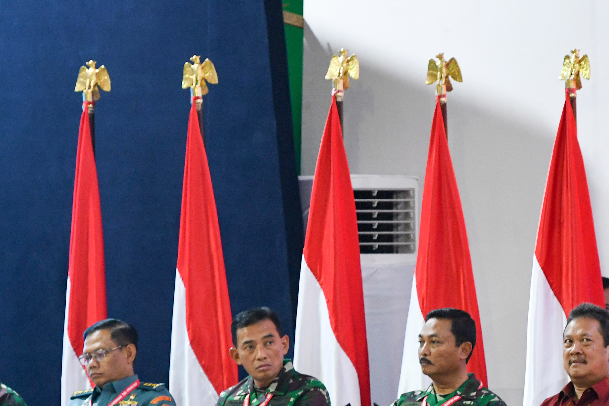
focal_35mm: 444
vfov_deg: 3.1
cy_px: 334
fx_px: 7509
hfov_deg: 4.6
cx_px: 310
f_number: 2.8
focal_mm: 165
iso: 1600
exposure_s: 1/160
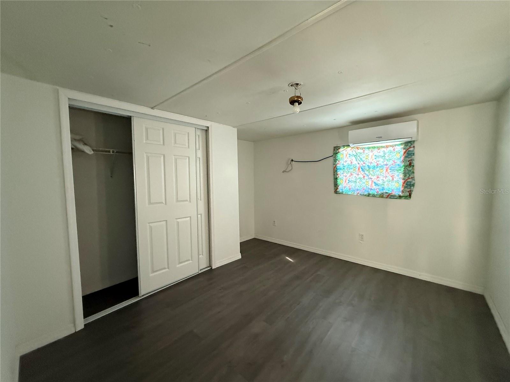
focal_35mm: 14
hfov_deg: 102.1
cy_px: 191
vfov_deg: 85.7
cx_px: 255
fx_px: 206
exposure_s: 1/60
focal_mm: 2.22
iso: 800
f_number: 2.2
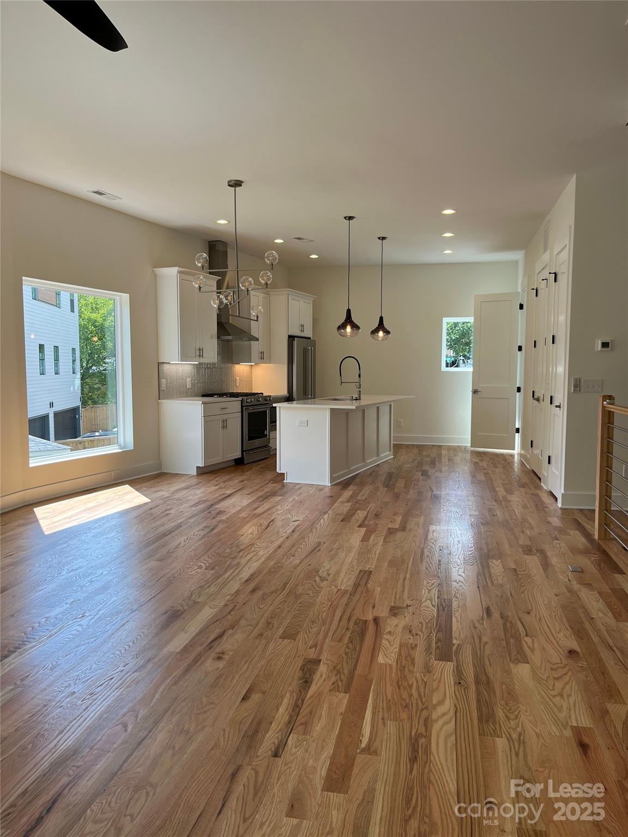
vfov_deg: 67.3
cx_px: 314
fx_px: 629
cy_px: 418
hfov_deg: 53.1
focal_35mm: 26
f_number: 1.6
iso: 50
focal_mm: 5.1
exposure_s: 1/335
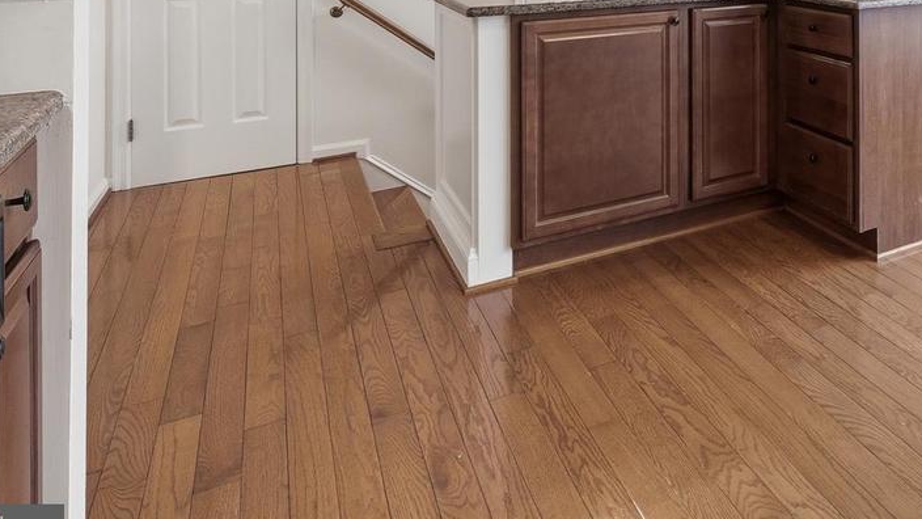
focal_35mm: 30
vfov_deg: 33.7
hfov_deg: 56.8
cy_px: -58
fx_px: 733
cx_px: 803
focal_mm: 14
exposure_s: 1/320
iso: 400
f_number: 11
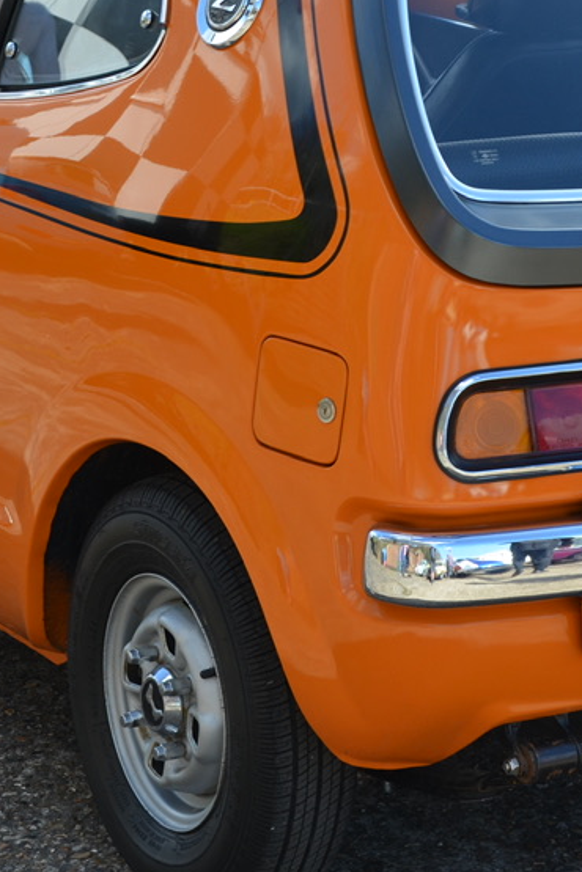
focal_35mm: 145
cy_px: 294
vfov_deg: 14.1
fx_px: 3516
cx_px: 378
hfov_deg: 9.5
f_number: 7.1
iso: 200
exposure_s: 1/200
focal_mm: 42
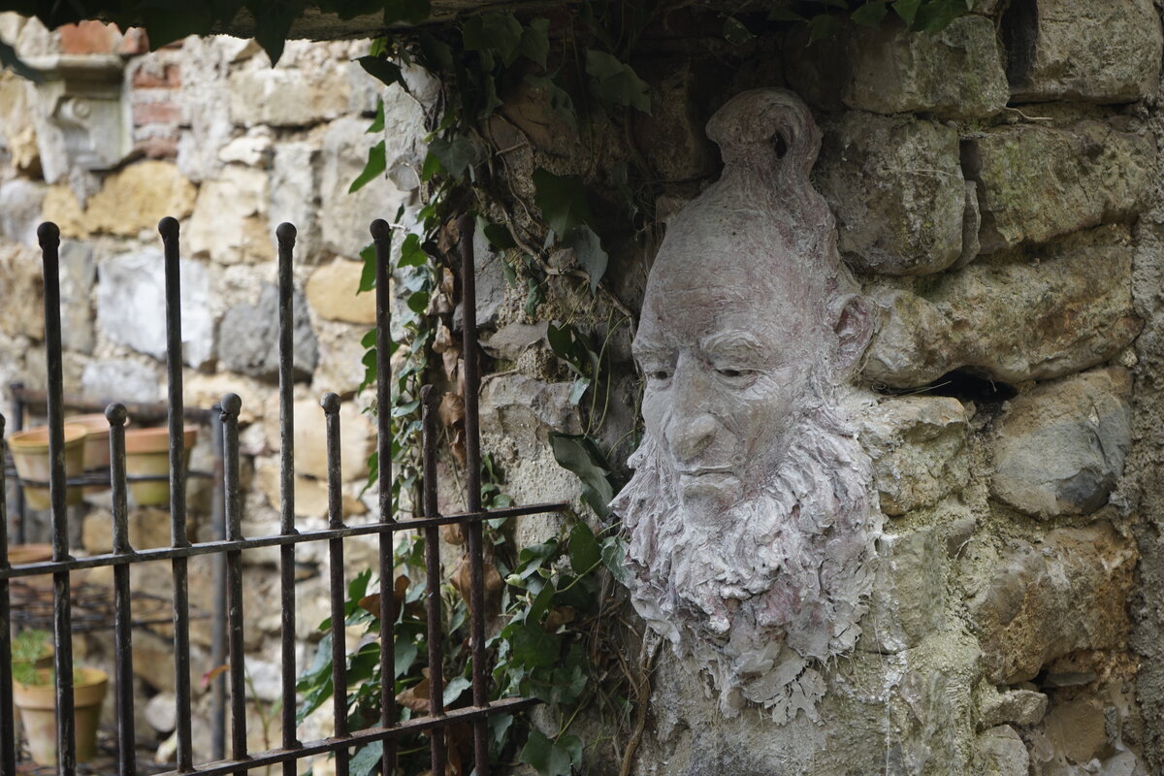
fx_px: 2263
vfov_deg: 19.5
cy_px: 388
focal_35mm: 70
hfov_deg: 28.8
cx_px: 582
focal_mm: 70
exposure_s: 1/160
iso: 250
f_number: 5.6
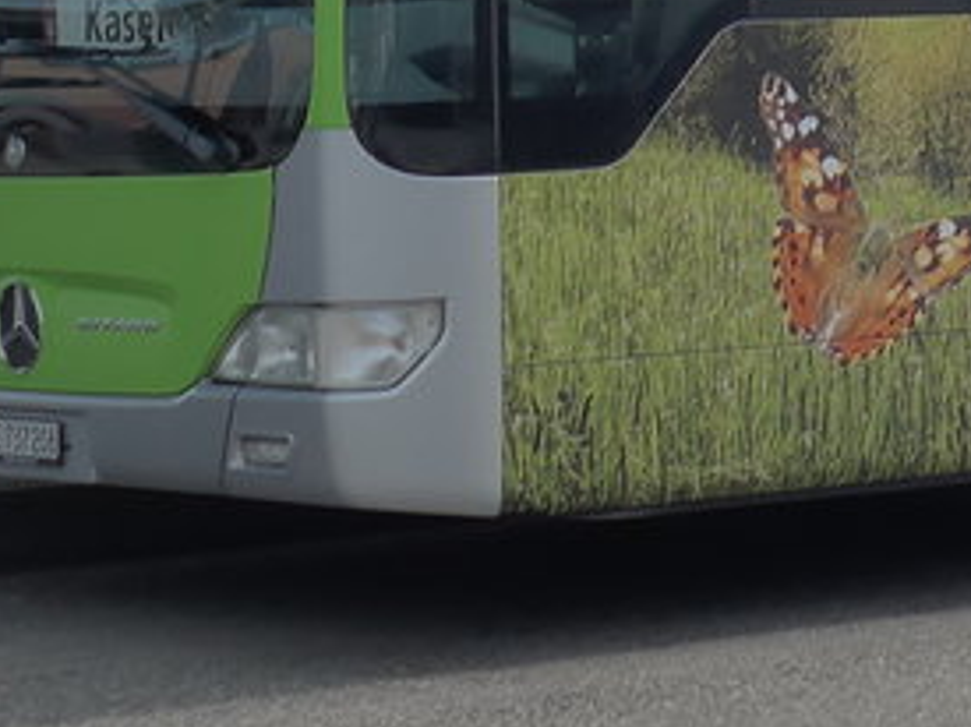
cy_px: -607
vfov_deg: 7.2
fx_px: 5636
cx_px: 1112
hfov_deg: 9.7
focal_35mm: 201
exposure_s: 1/640
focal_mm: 9.5
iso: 160
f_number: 4.5
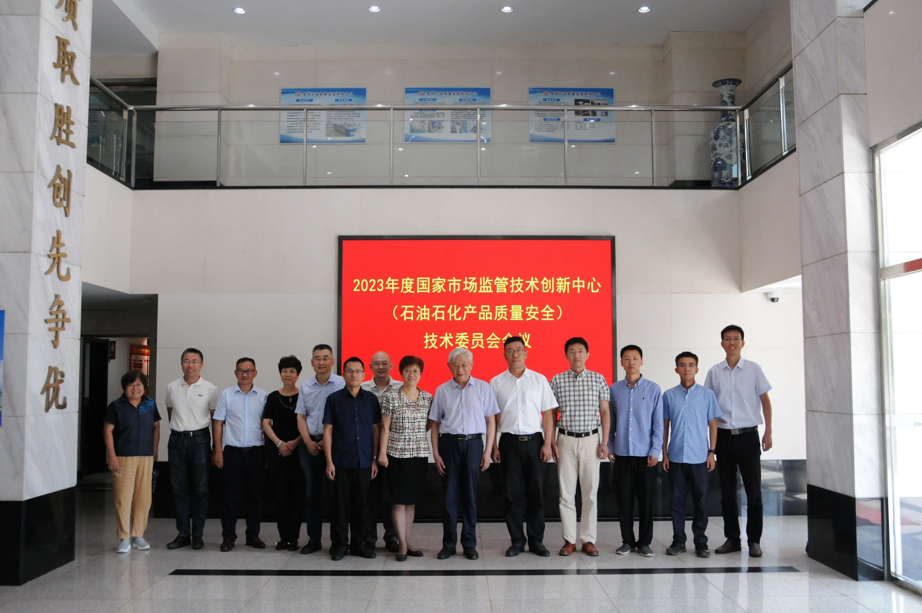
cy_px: 306
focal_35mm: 30
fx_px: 767
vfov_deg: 43.5
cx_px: 461
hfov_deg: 62.0
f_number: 4
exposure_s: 1/400
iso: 1250
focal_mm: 20
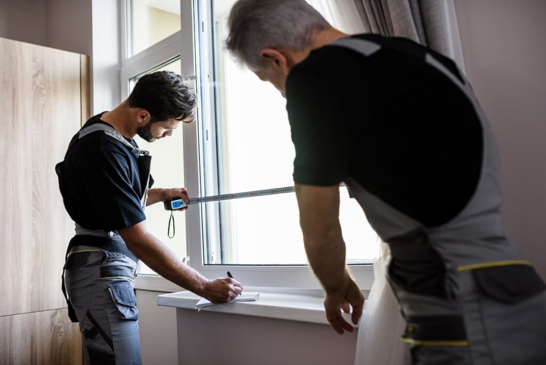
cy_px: 182
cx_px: 273
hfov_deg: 54.4
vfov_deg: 37.9
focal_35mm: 35
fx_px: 531
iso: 400
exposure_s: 1/160
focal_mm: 35
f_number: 2.5
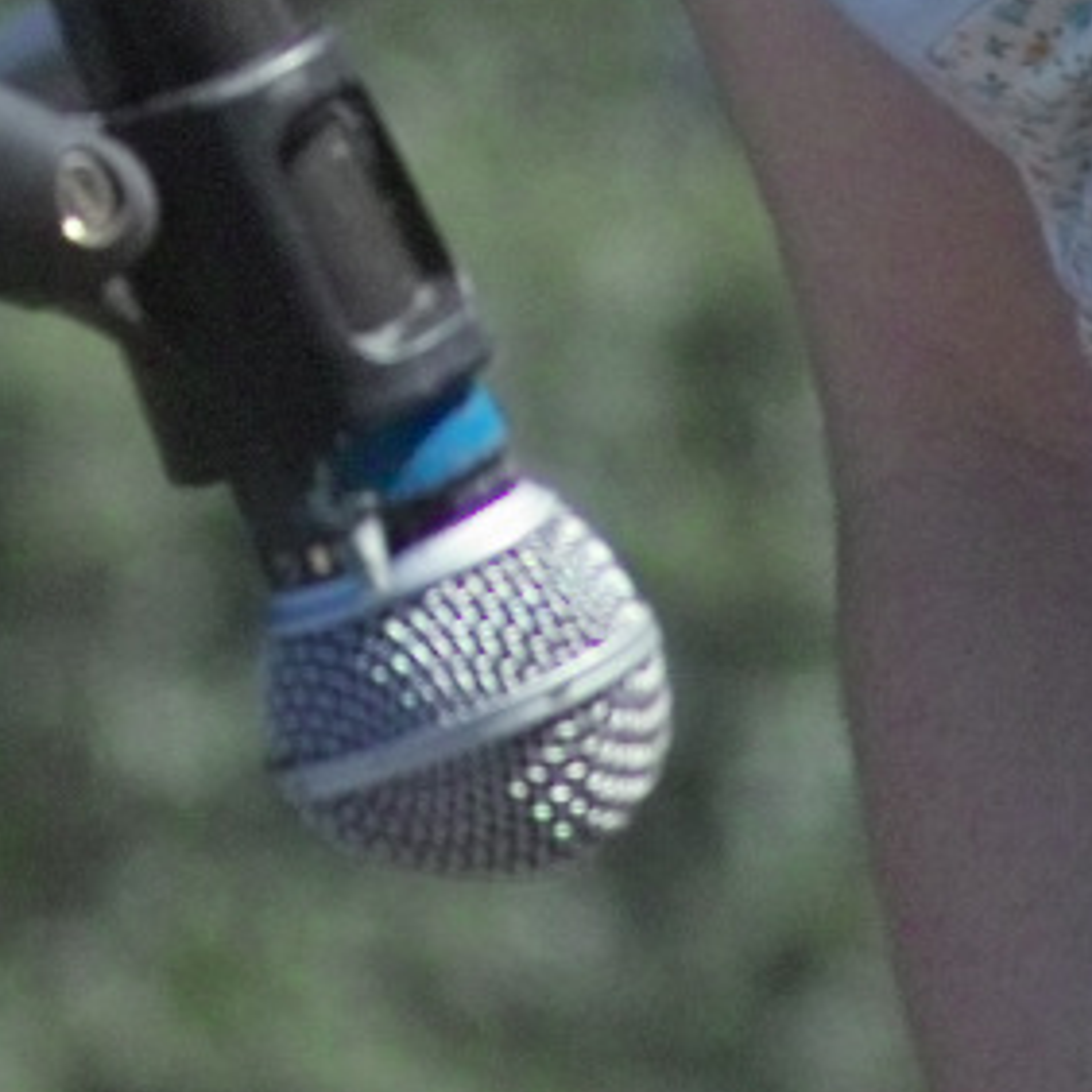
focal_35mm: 1223
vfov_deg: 1.4
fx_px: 43649
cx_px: 1185
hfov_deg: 1.4
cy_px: 182
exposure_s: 1/350
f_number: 5.6
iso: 200
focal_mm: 105
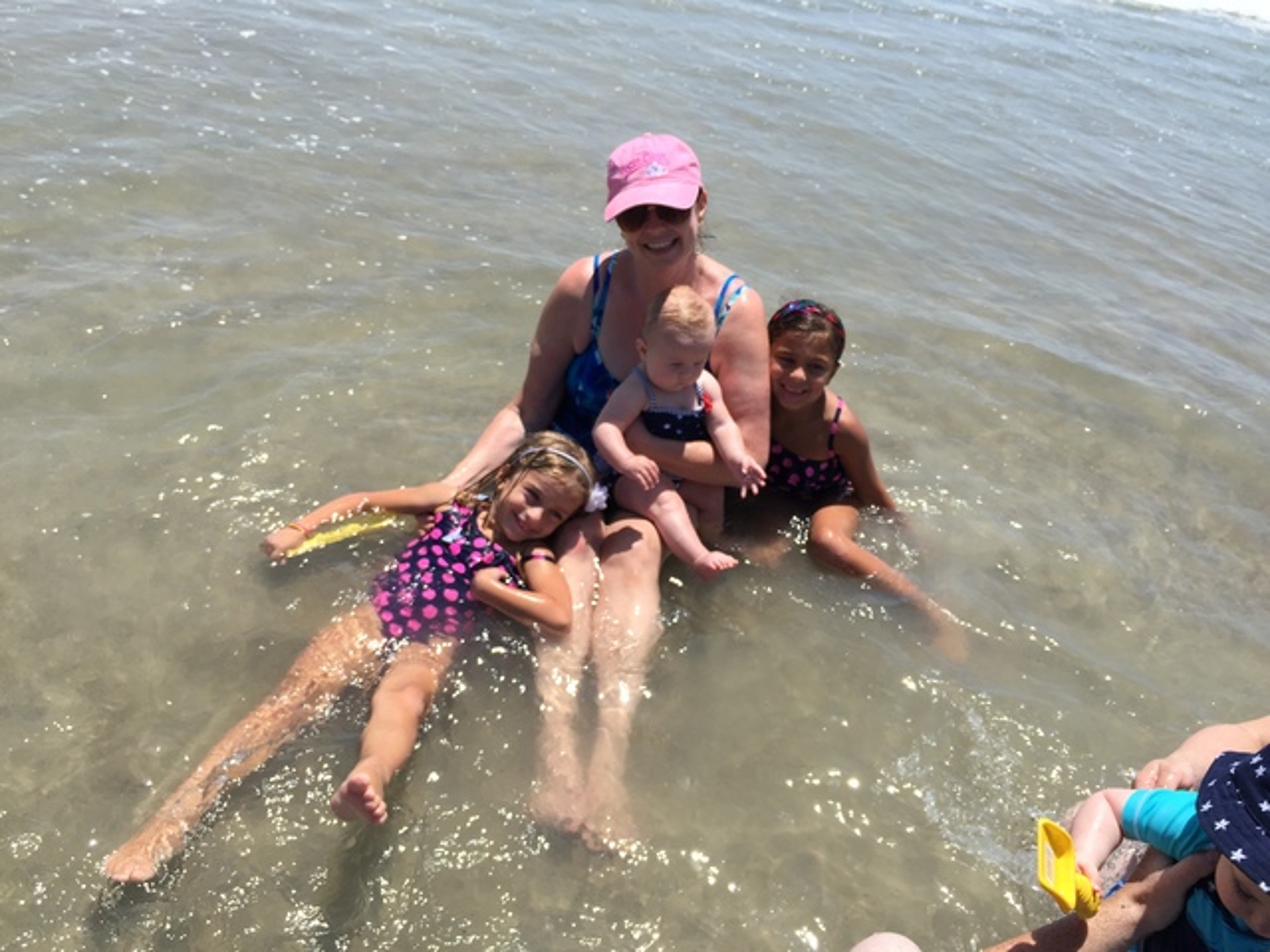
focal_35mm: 29
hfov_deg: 61.7
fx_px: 1064
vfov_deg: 48.2
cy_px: 476
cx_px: 635
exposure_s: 1/2198
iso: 32
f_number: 2.2
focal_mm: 4.15
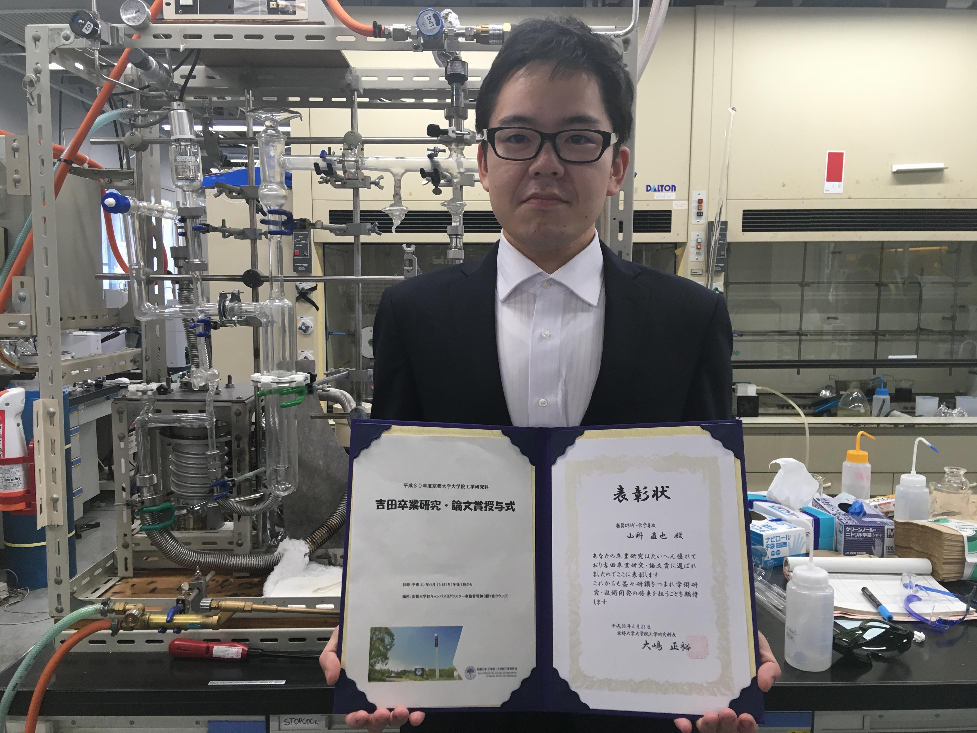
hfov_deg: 61.7
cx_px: 488
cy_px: 366
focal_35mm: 29
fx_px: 818
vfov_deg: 48.2
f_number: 2.2
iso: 64
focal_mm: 4.15
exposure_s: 1/30
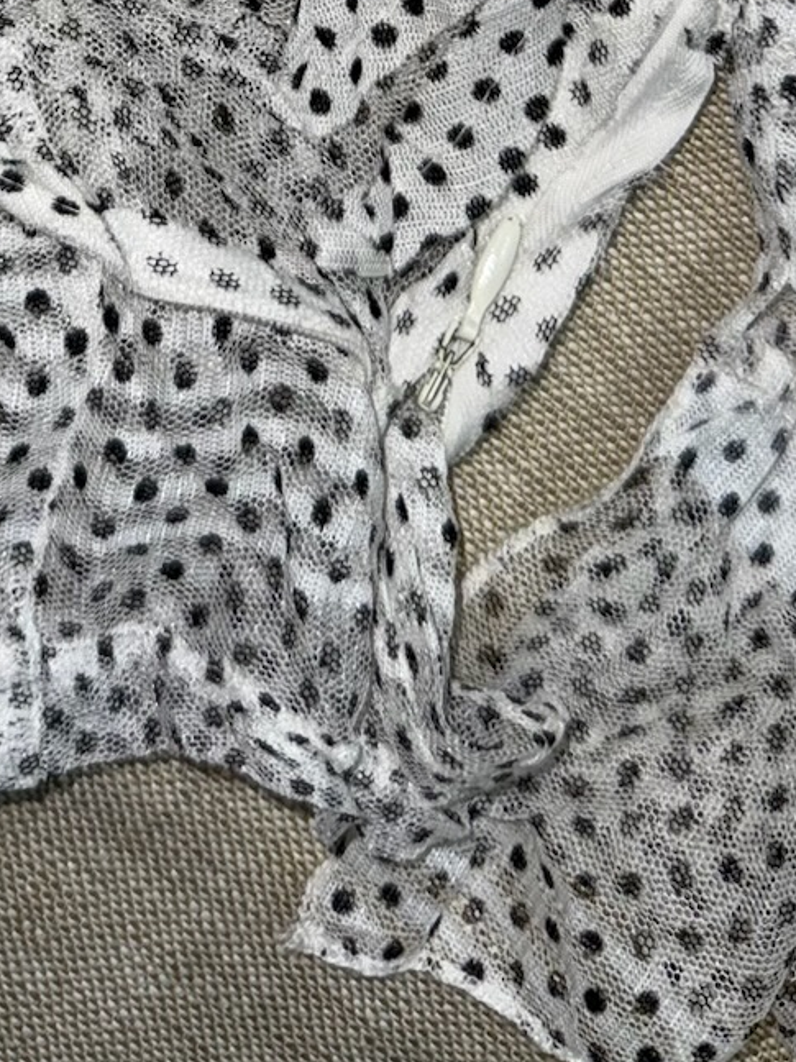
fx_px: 2331
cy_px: -497
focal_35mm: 76
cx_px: 120
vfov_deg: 21.7
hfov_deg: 19.1
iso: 50
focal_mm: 6.76
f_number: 1.78
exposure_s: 1/74
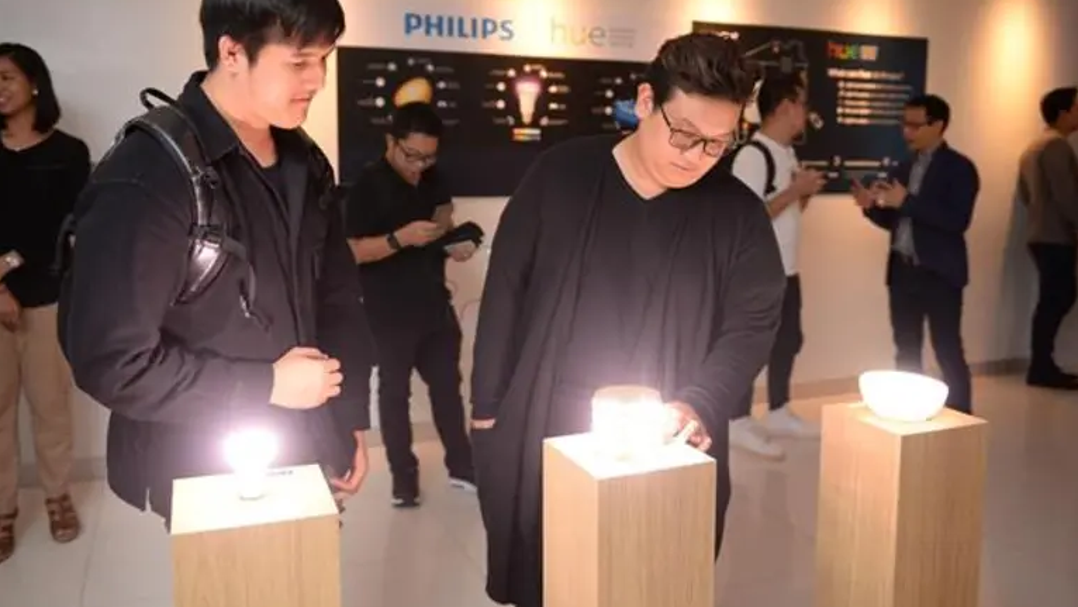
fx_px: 943
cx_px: 546
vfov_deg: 35.6
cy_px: 260
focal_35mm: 33
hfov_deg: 59.5
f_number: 2.8
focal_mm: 31
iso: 2500
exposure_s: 1/200
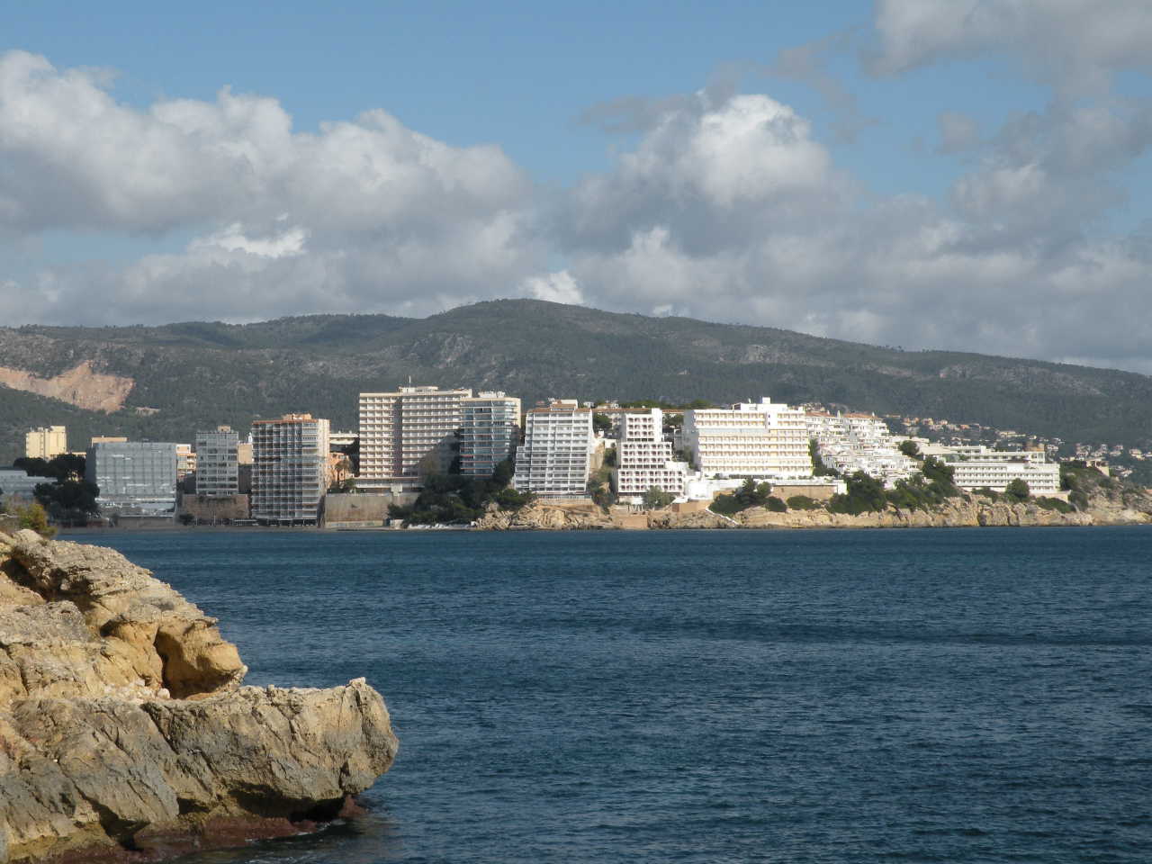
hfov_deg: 19.4
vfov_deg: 14.6
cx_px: 576
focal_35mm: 101
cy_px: 432
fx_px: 3361
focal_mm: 17.9
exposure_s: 1/299
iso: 64
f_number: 8
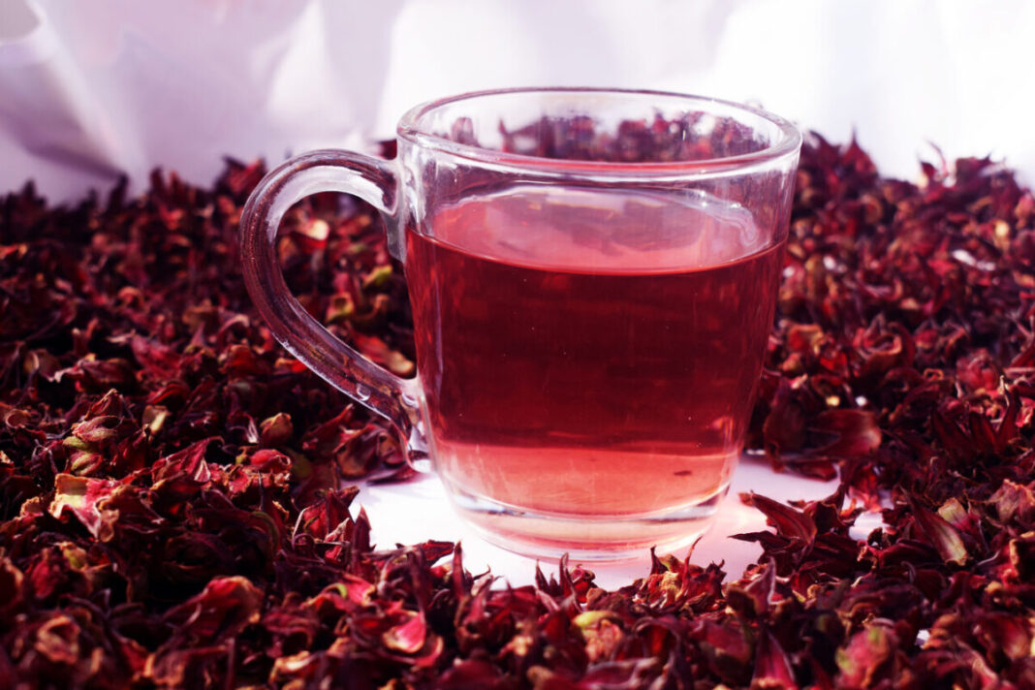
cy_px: 345
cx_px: 518
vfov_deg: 23.8
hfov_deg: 35.1
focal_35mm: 57
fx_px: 1639
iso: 100
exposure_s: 1/200
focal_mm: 38
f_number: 7.1
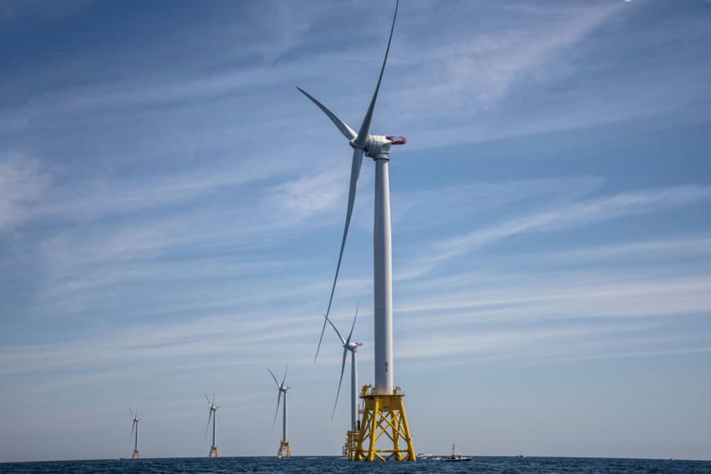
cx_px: 356
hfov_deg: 31.9
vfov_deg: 21.6
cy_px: 237
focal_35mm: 63
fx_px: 1244
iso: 100
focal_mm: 42
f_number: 4.5
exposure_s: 1/800
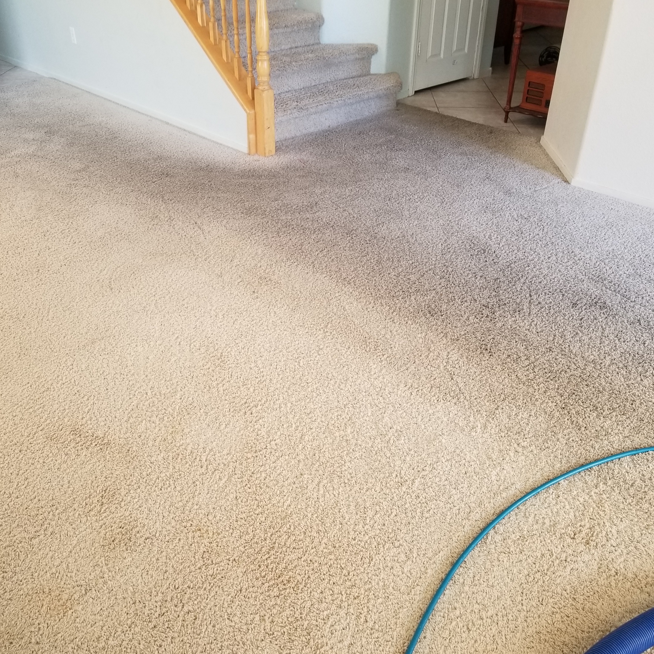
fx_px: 663
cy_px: 330
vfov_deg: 52.5
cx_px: 292
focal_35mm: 31
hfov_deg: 52.4
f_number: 1.7
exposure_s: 1/60
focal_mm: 4.25
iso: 125
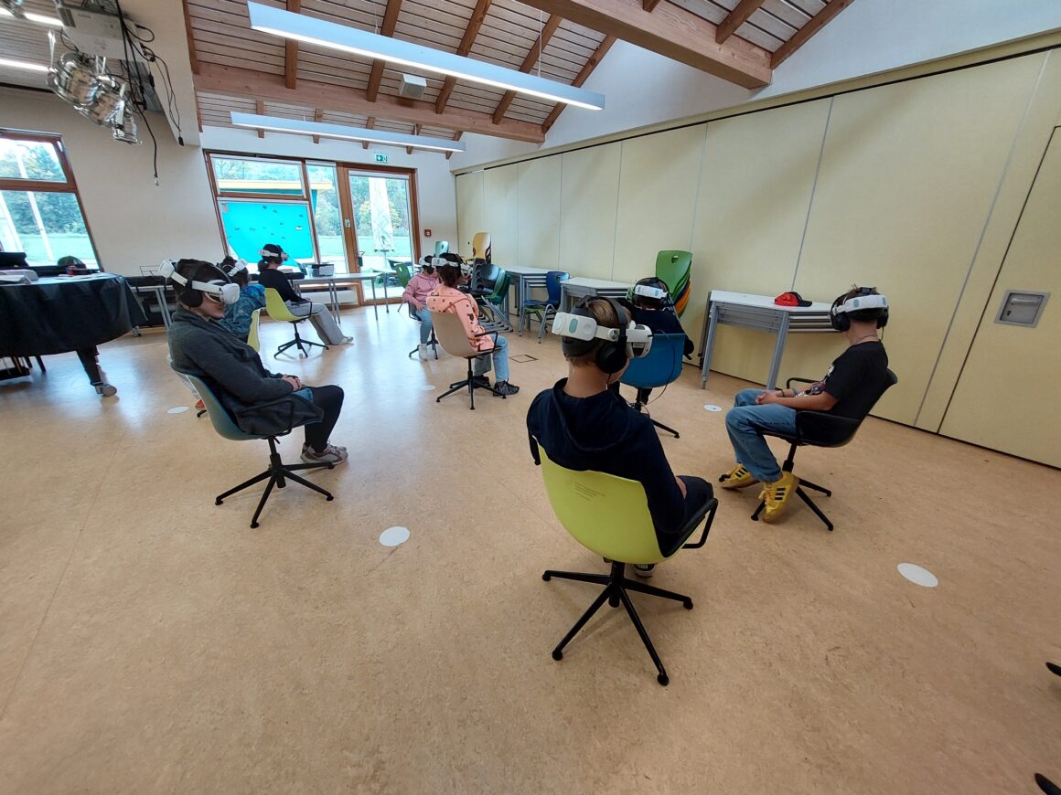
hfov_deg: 106.2
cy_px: 398
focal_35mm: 13
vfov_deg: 89.9
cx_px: 530
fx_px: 398
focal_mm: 1.74
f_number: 2.2
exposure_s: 1/50
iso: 100
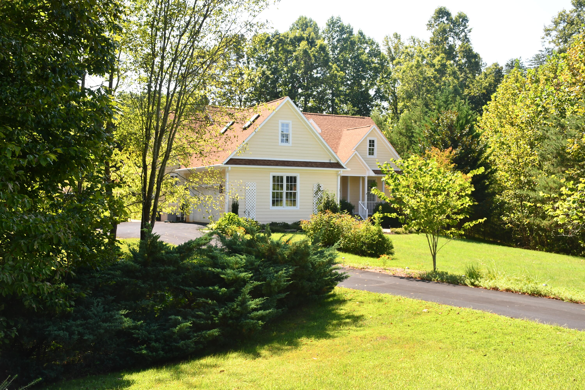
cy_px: 195
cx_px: 292
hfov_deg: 48.5
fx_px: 650
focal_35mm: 40
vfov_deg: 33.4
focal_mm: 27
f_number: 7.1
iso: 500
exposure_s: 1/200
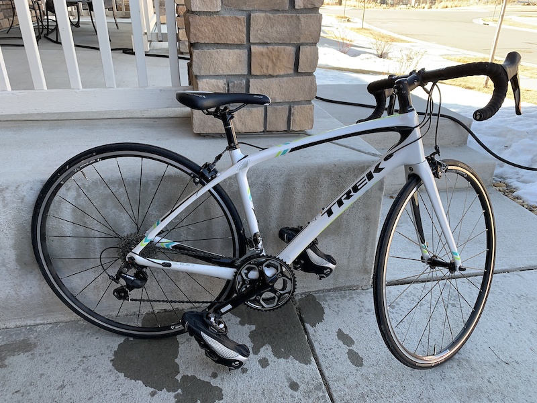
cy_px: 202
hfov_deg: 67.3
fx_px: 403
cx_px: 268
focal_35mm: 26
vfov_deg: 53.1
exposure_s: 1/144
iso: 25
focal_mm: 4.25
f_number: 1.8
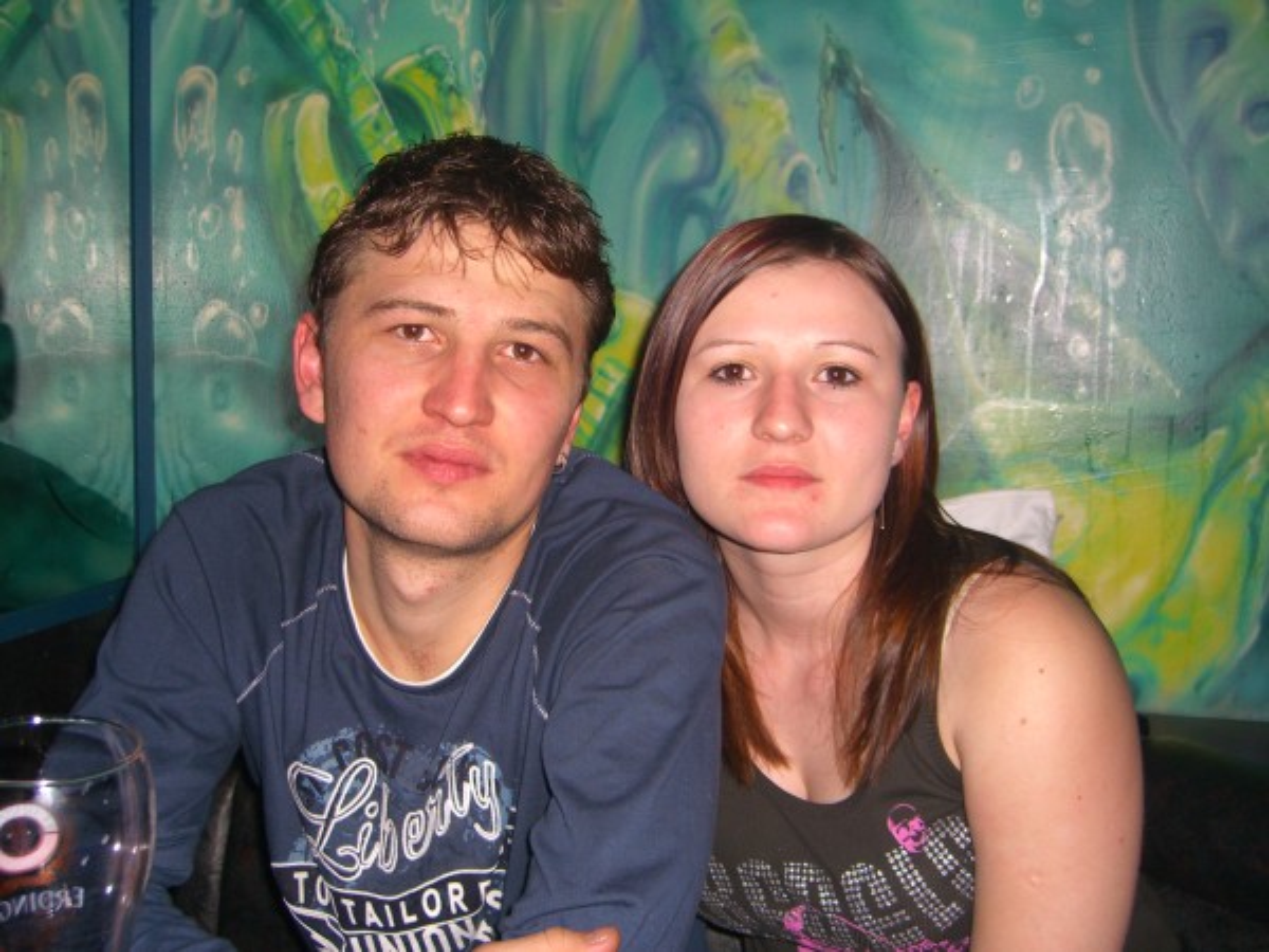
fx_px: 1393
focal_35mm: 38
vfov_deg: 37.7
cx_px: 634
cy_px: 476
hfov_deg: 49.0
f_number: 2.8
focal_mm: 7.9
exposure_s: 1/60
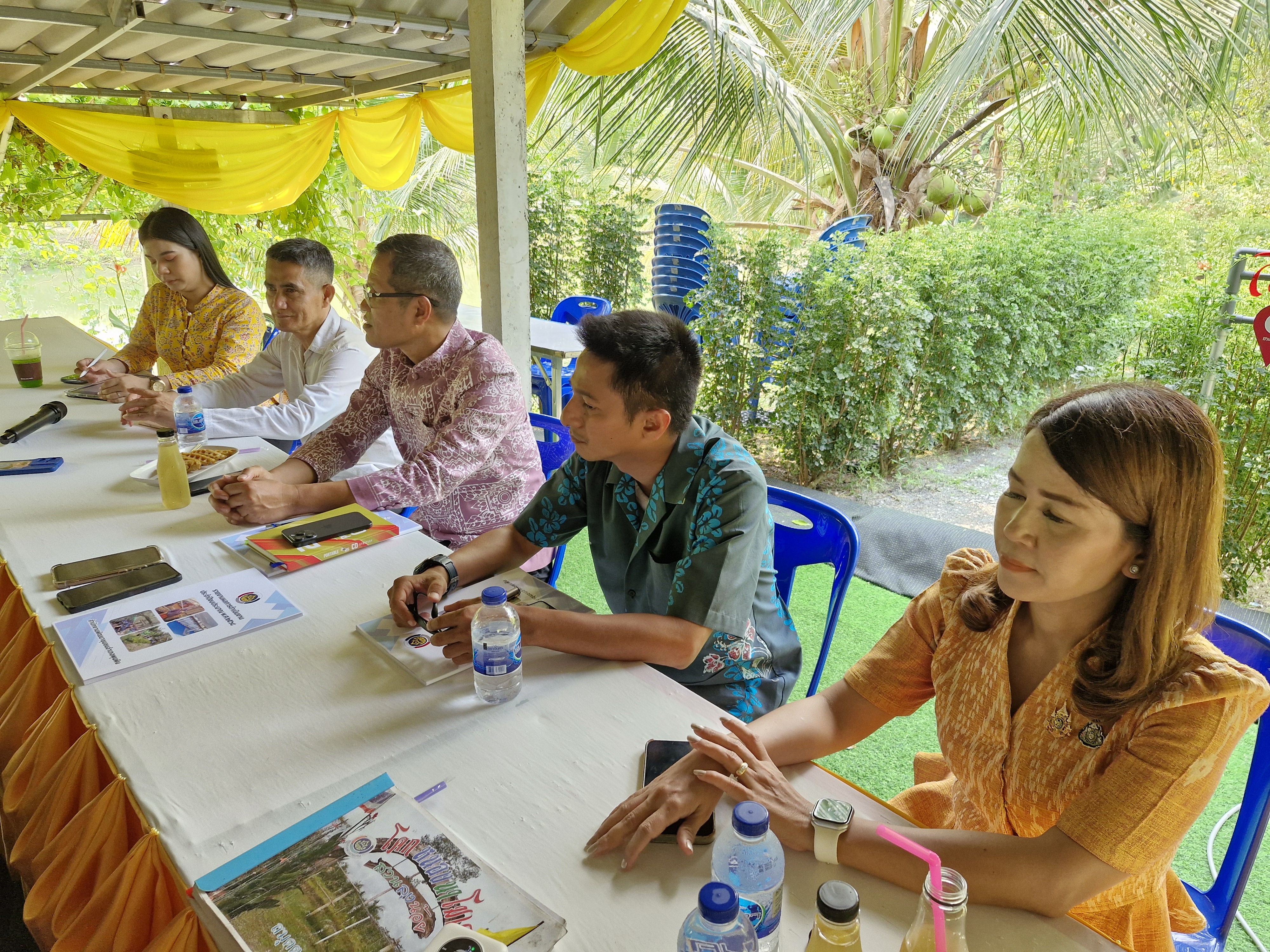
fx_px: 844
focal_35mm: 23
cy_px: 476
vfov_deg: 58.9
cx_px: 635
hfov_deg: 73.9
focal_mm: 5.54
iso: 200
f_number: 1.8
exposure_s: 1/180
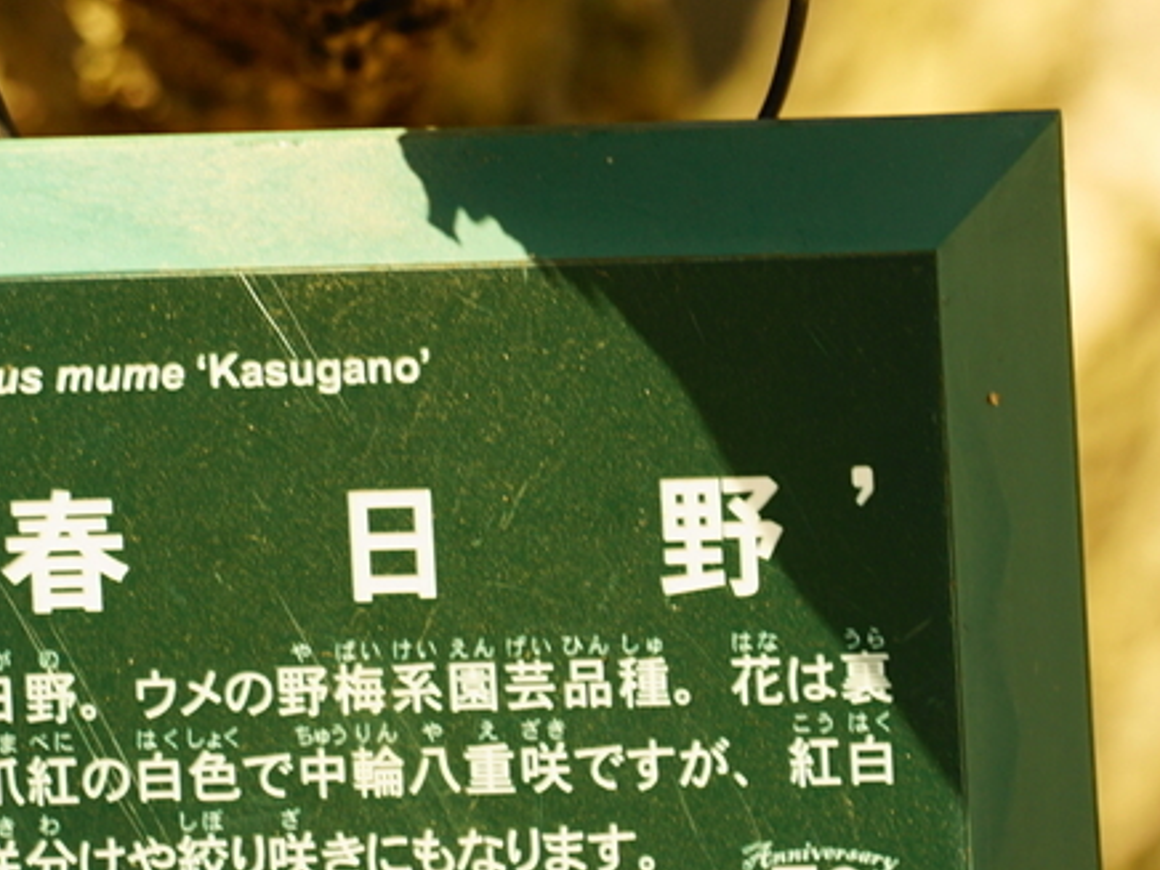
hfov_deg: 2.5
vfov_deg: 1.9
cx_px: 386
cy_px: 394
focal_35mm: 793
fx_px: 26574
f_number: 5.6
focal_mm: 300
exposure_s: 1/320
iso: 200
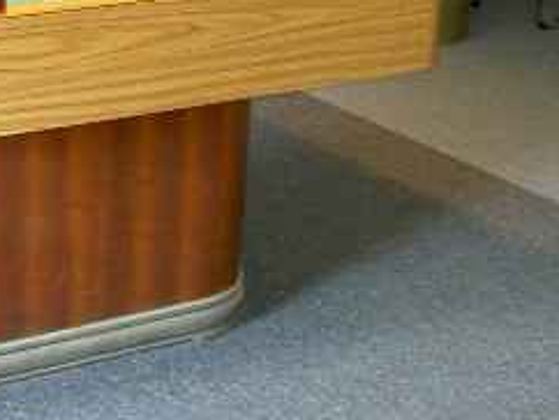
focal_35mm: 103
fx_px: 1665
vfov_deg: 14.1
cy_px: -42
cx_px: -104
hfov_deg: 18.1
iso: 100
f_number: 2.8
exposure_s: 1/8
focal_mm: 8
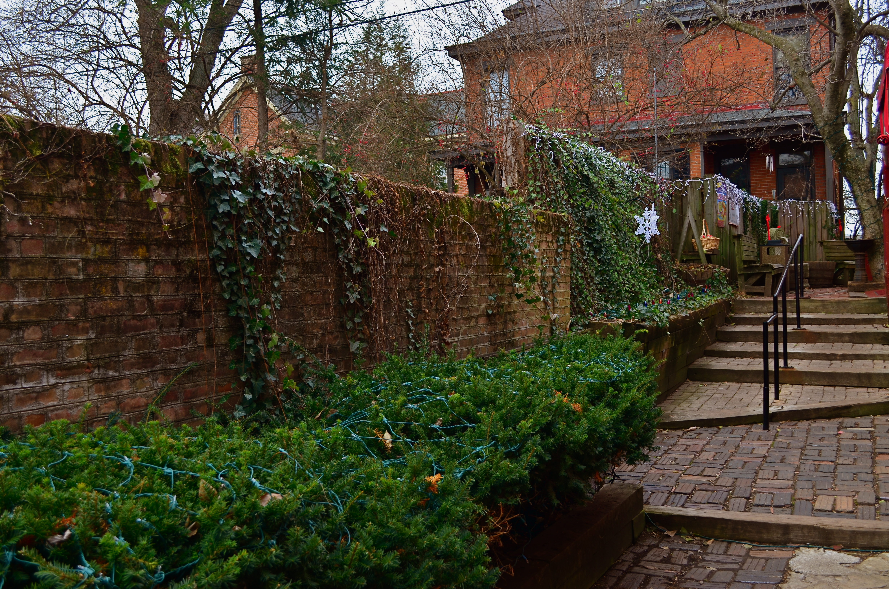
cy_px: 294
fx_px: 887
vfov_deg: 36.7
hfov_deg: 53.2
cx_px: 444
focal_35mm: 36
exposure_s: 1/30
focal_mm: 24
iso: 100
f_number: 5.6
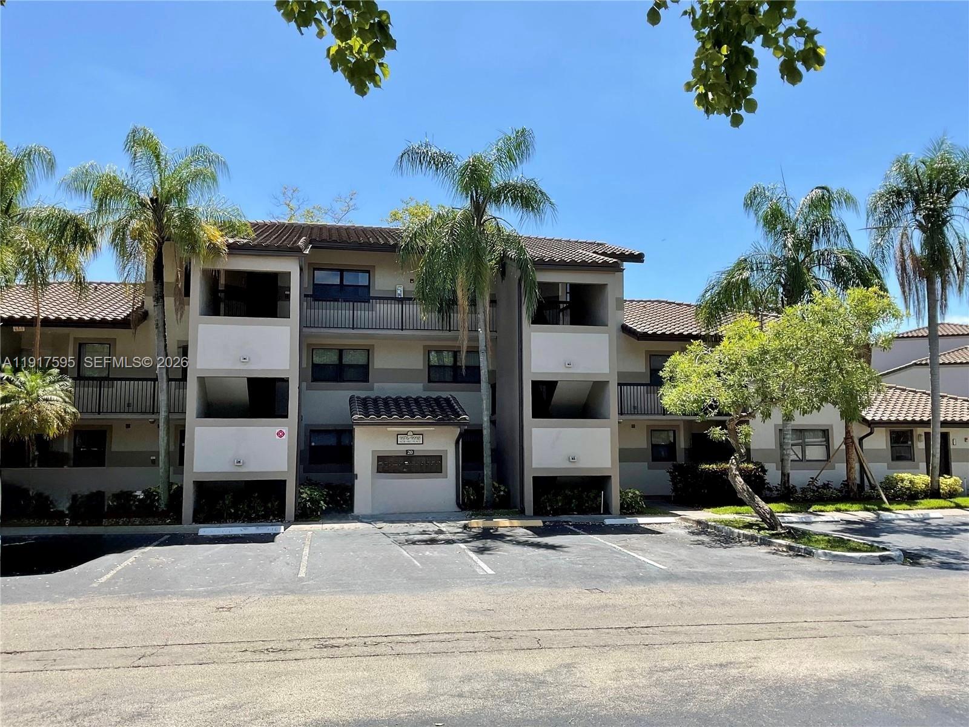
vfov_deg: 48.2
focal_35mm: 29
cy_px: 364
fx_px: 812
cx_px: 484
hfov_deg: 61.7
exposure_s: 1/1342
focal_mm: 3
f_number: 1.8
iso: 16
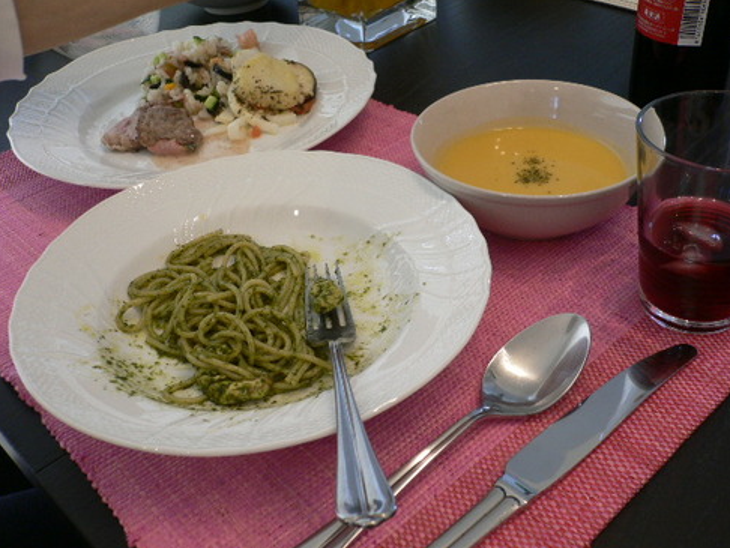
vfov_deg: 39.7
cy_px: 276
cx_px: 371
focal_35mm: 36
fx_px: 760
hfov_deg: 51.3
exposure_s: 1/30
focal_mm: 5.8
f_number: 2.8
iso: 100
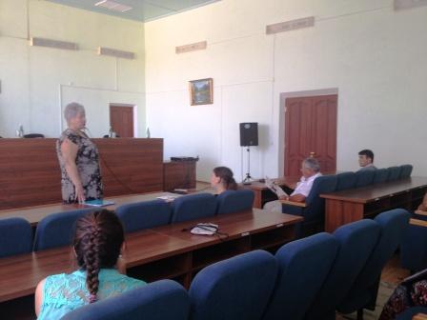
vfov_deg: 40.7
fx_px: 432
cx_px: 214
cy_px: 160
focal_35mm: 35
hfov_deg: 52.6
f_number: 2.4
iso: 50
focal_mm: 4.28
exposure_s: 1/25
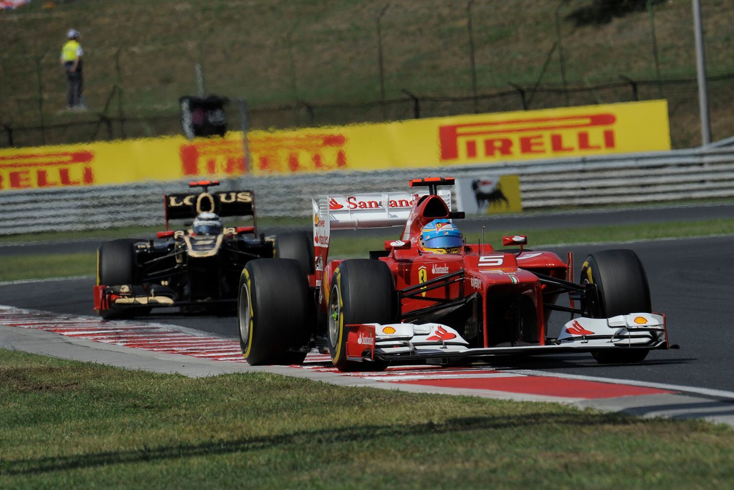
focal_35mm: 500
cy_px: 245
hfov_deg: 4.1
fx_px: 10194
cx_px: 367
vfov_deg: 2.7
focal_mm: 500
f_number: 10
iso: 400
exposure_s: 1/1250
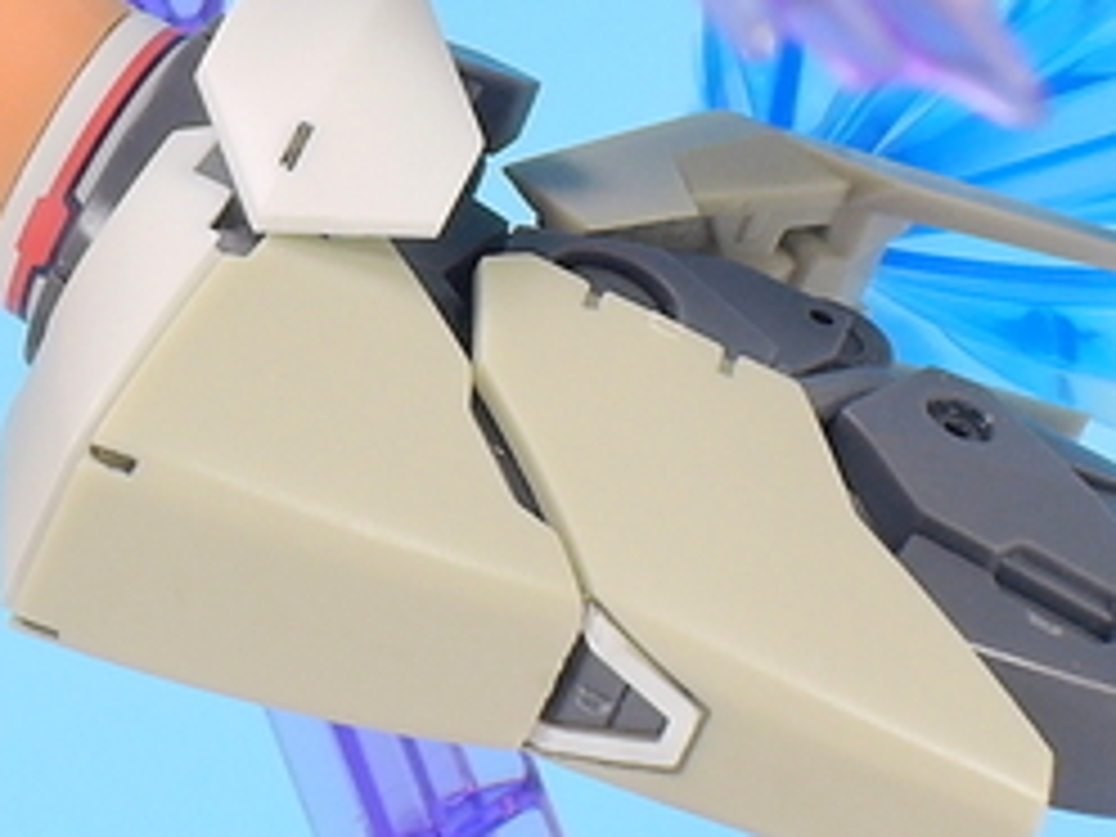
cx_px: -153
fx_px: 15991
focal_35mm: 496
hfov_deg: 4.0
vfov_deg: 3.0
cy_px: -230
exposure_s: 1/1.3
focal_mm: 25.5
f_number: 7.1
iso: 80
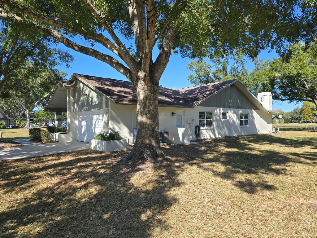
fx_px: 211
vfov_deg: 58.9
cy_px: 119
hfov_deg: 73.9
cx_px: 158
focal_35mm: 23
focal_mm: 6.3
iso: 12
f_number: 1.7
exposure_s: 1/389
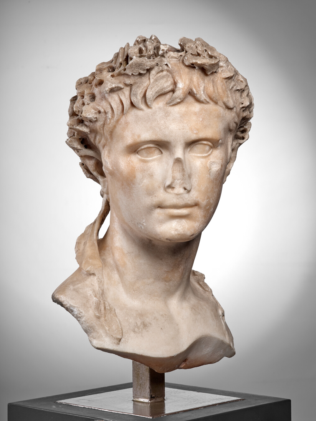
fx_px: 767
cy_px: 210
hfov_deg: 23.3
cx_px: 158
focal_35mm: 63
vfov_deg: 30.7
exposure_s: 1/125
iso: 200
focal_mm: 80
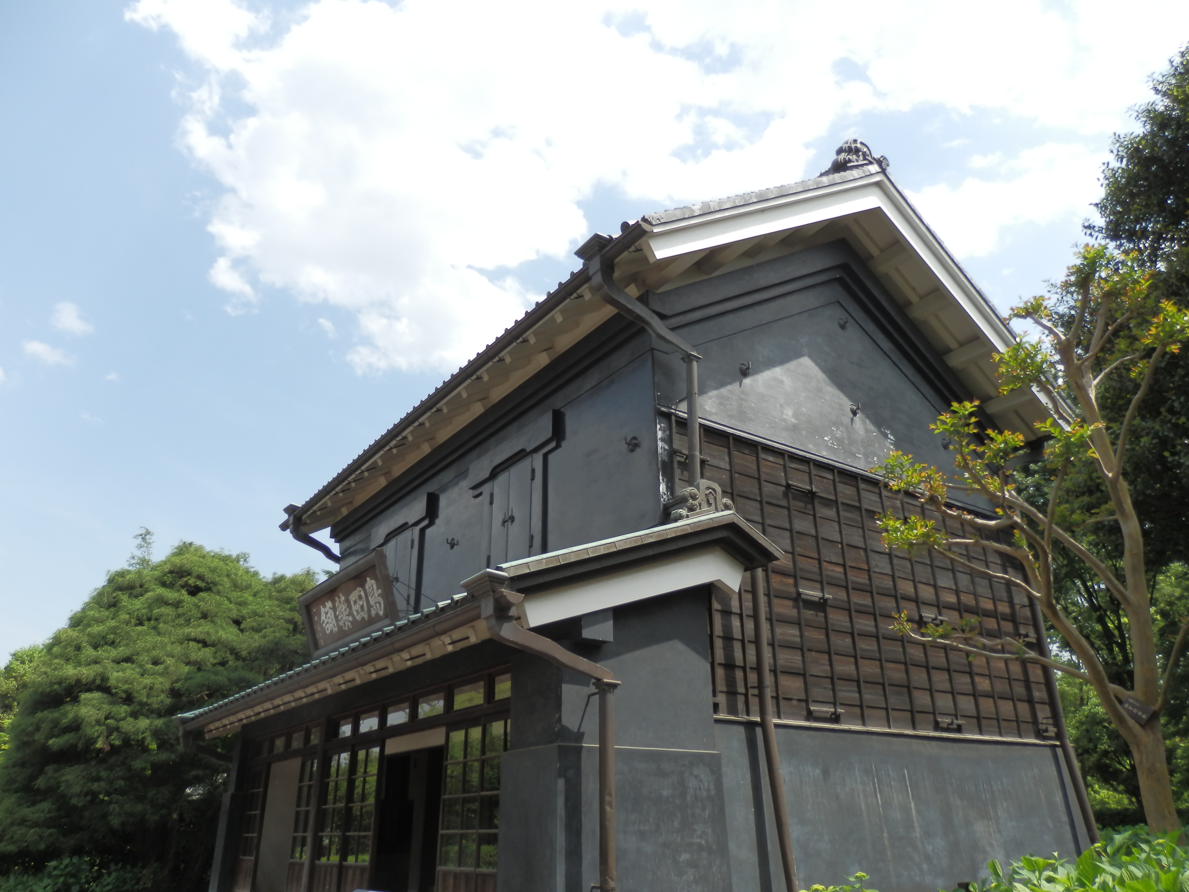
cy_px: 446
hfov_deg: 69.4
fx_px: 859
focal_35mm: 25
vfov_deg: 54.9
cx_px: 594
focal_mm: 4.5
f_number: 3
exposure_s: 1/800
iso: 80
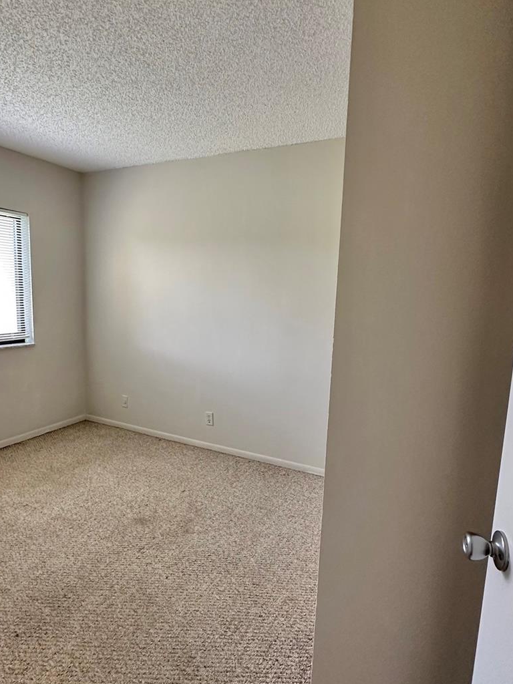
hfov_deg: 63.4
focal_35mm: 21
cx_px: 238
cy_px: 350
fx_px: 415
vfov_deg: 79.0
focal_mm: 2.22
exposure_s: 1/60
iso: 250
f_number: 2.2
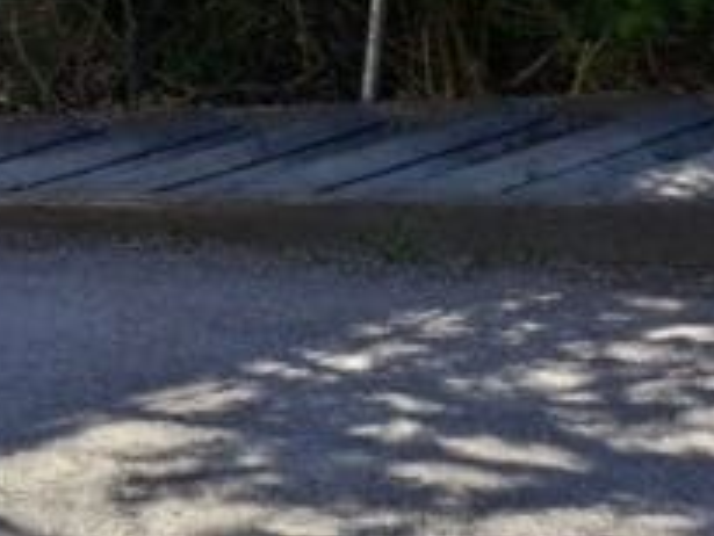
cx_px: -1170
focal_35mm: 129
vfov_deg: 9.6
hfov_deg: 11.6
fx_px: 2662
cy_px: -908
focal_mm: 5.54
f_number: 1.8
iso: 50
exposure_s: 1/1353
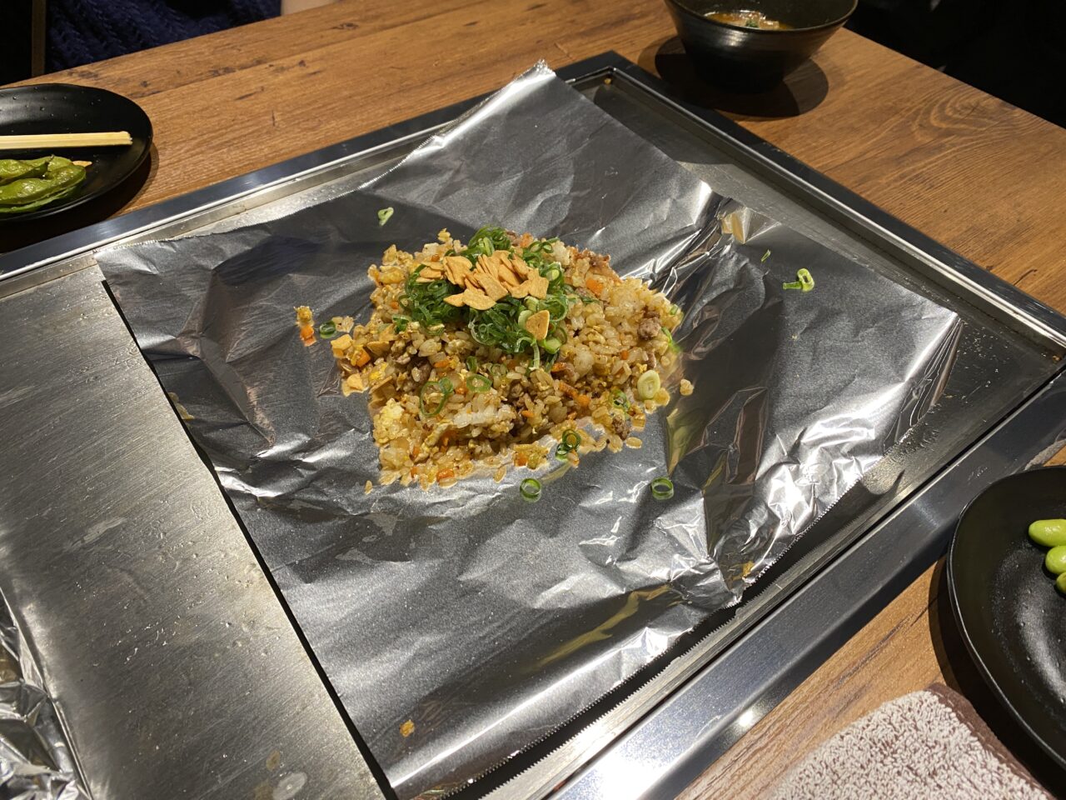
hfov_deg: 67.3
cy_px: 400
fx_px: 801
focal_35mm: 26
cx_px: 533
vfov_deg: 53.1
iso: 160
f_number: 1.8
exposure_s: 1/60
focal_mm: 4.25
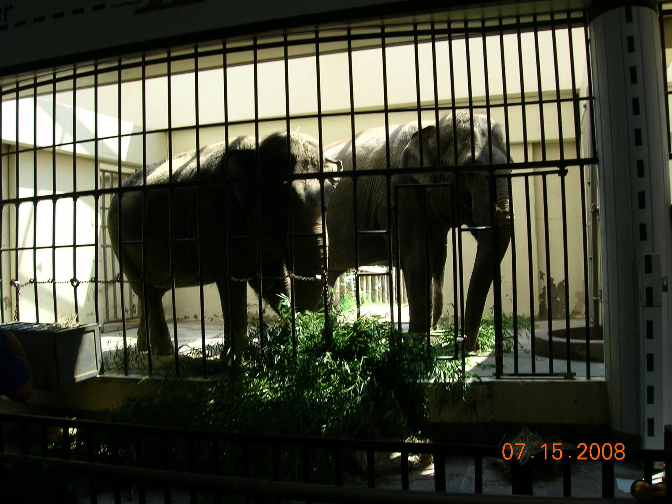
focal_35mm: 34
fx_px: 660
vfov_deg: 41.8
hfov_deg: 54.0
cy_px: 252
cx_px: 336
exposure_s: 1/62.2
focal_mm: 5.7
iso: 50
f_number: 4.9
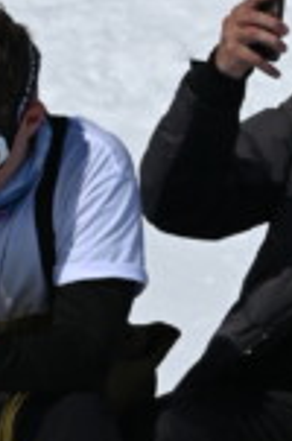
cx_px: 953
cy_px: 929
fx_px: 6294
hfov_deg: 2.6
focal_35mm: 515
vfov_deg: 4.0
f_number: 10
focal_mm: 76
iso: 100
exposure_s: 1/800
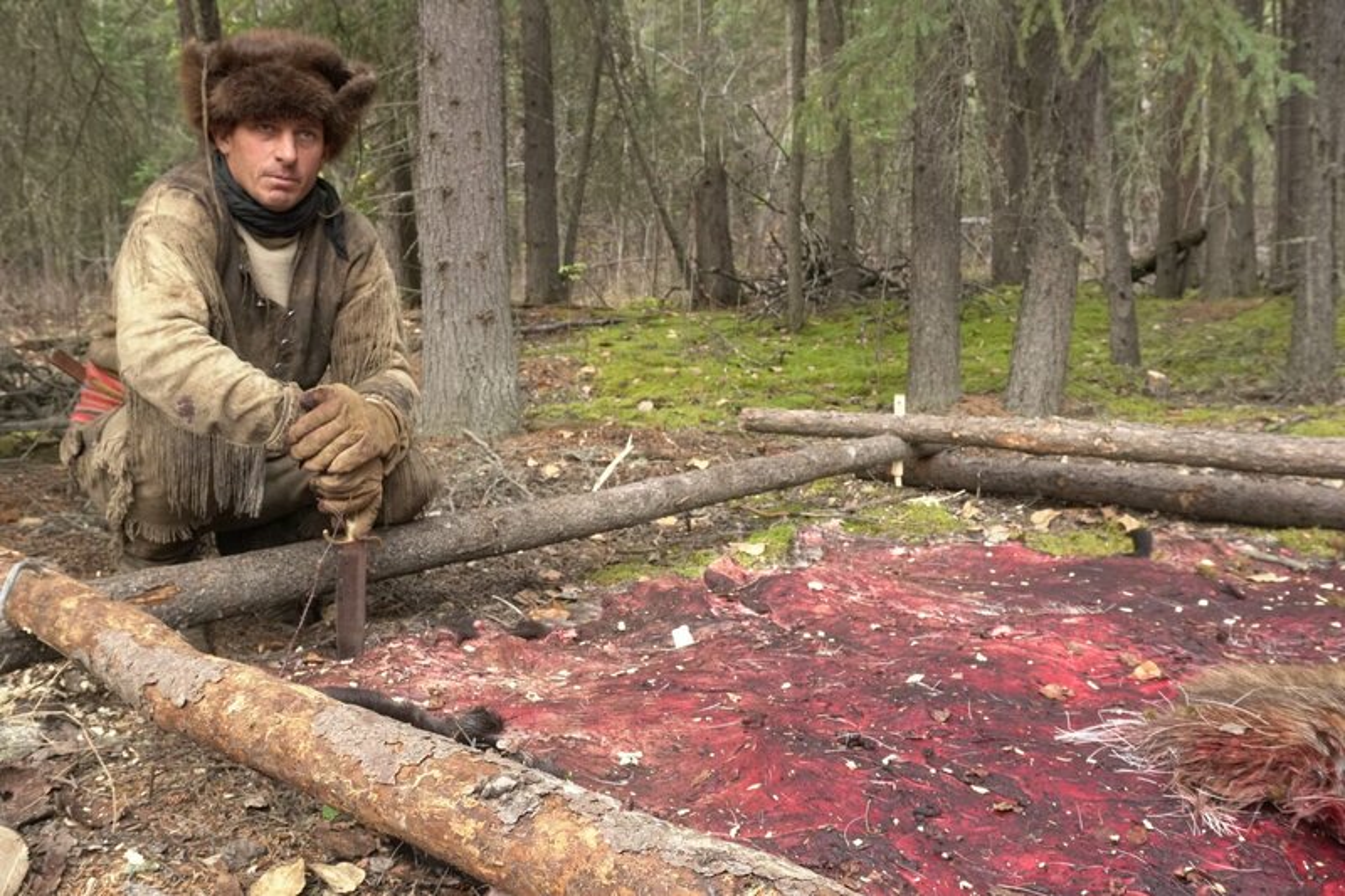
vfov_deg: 40.0
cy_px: 448
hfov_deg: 57.2
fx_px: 1233
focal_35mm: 33
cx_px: 672
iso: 1600
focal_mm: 22
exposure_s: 1/100
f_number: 8
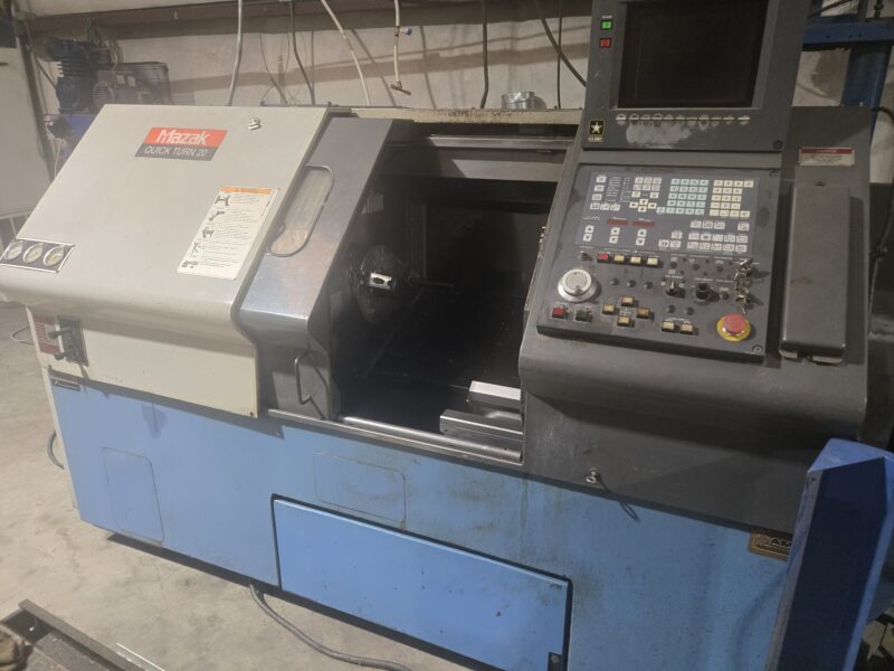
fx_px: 594
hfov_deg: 73.9
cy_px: 336
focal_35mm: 23
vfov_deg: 58.9
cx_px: 447
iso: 500
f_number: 1.8
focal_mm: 5.4
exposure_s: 1/120
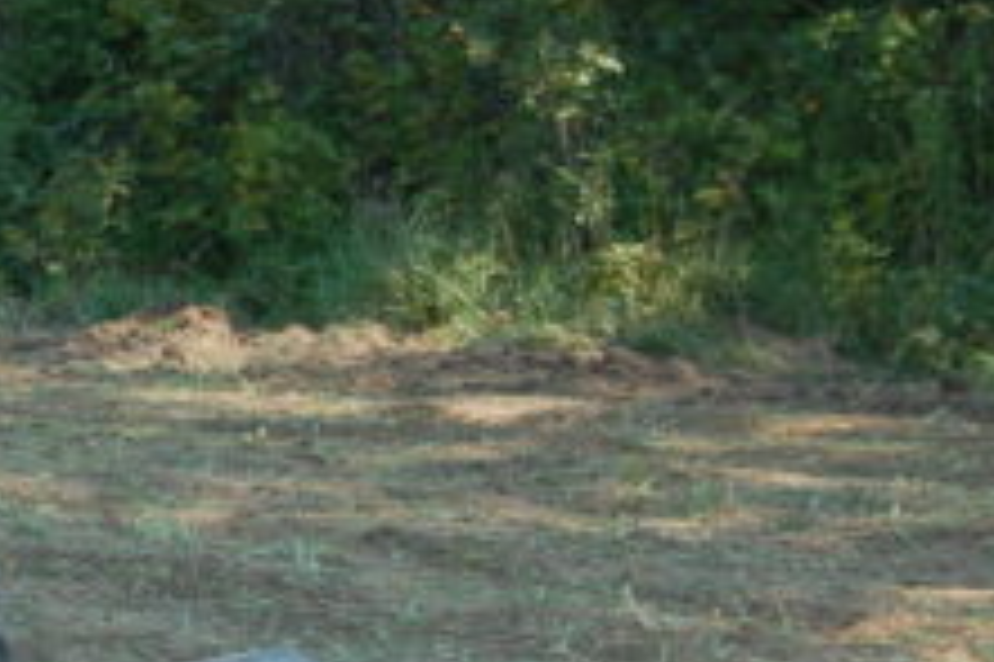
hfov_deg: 12.1
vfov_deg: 8.4
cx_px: -472
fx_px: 4497
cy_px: 419
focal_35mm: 163
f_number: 7.1
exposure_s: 1/200
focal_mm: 30
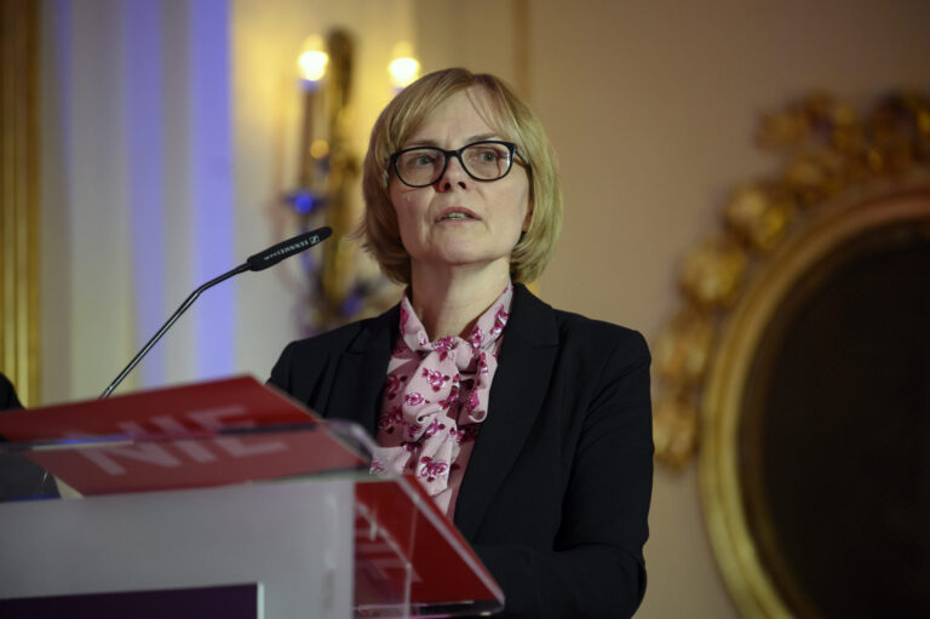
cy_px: 310
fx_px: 4776
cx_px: 465
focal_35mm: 185
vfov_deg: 7.4
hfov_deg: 11.1
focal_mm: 185
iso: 3200
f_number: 2.8
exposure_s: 1/200
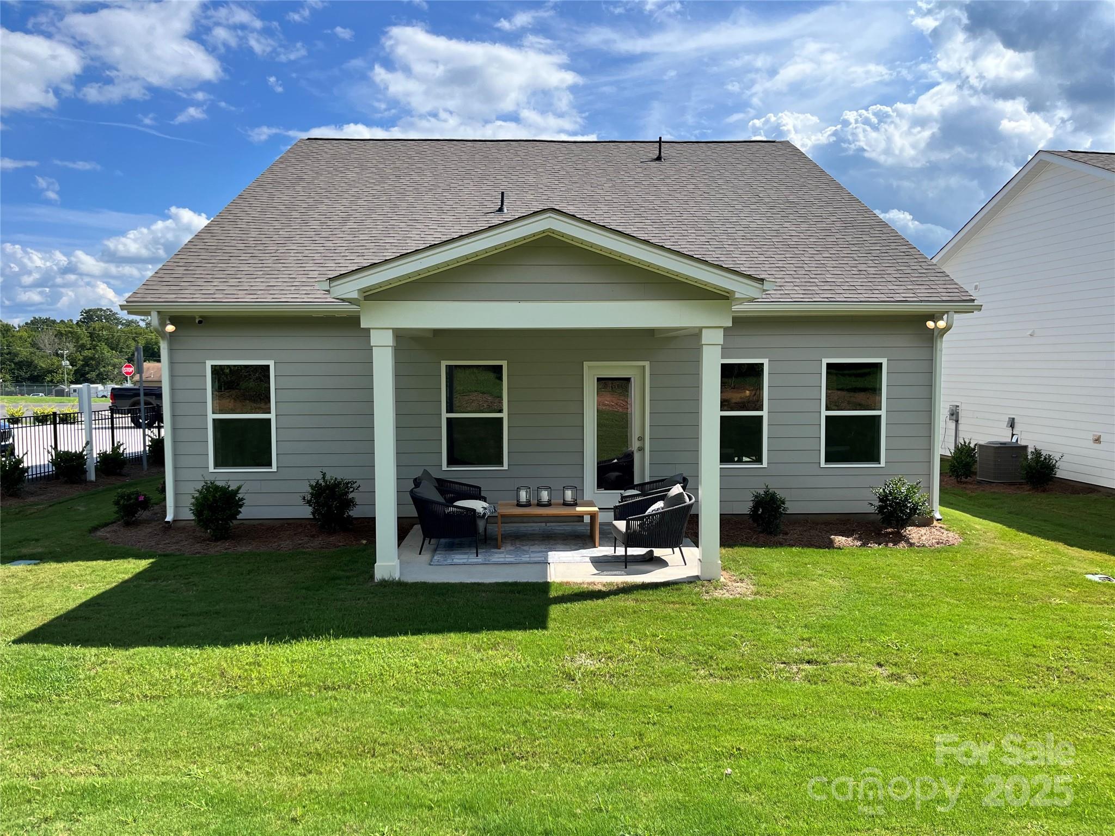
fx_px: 837
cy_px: 418
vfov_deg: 53.1
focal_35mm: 26
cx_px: 558
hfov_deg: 67.3
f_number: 1.6
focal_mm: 5.1
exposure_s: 1/2513
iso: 50
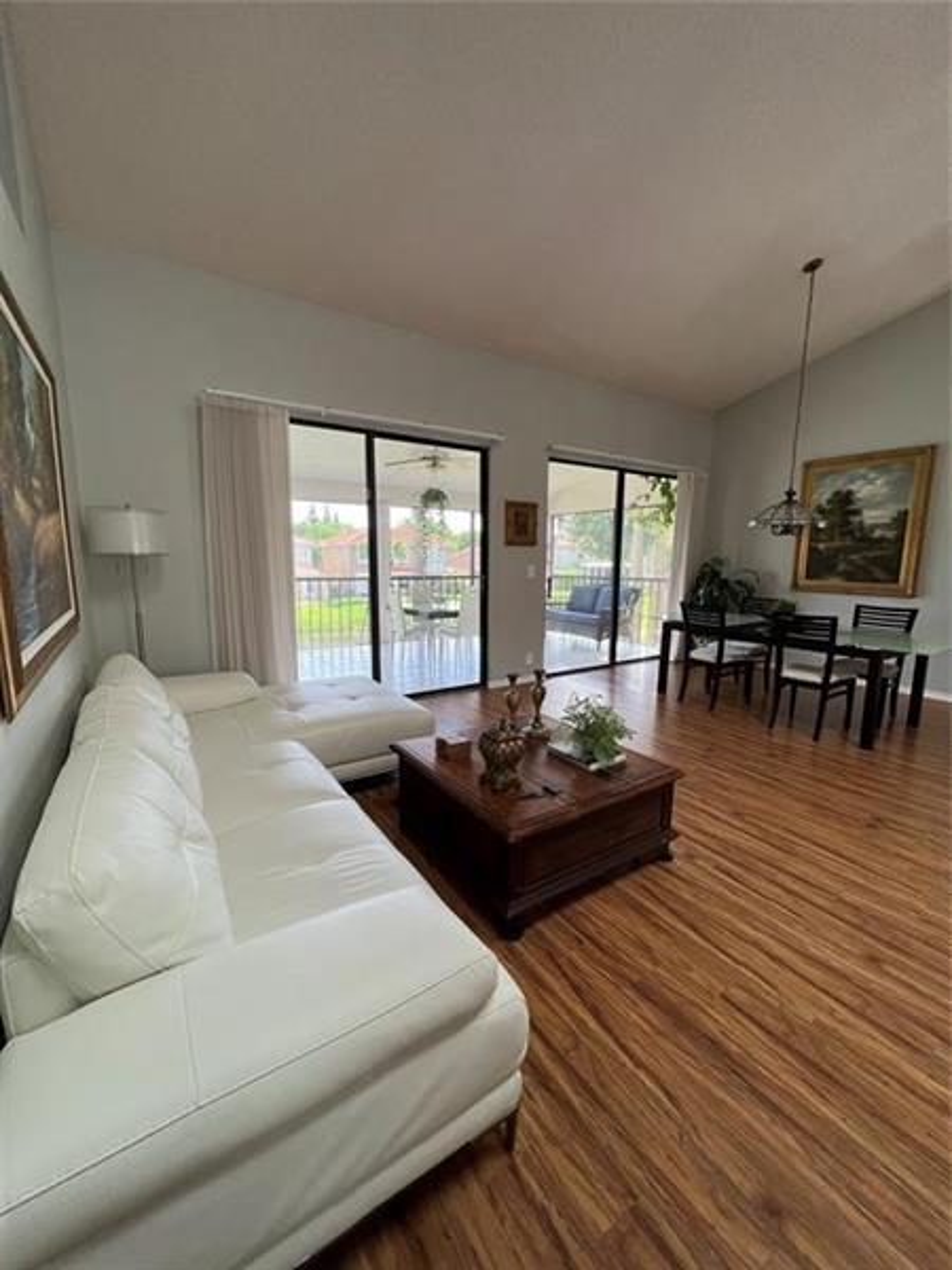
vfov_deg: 106.2
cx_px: 476
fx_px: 477
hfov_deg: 89.9
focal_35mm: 13
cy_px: 635
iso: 64
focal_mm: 1.57
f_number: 1.8
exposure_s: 1/120
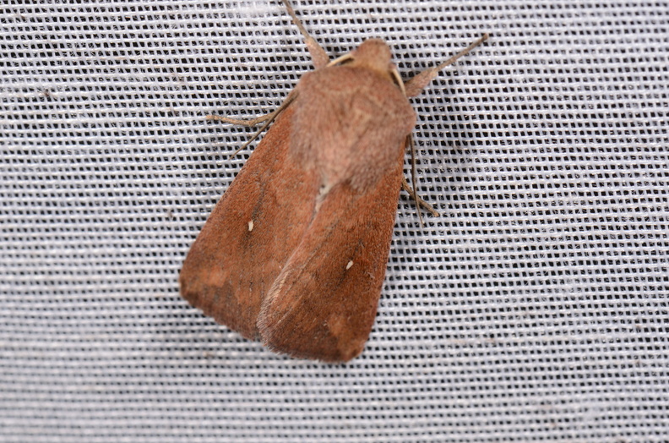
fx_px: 2364
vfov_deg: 10.7
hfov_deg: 16.1
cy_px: 222
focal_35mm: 128
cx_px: 334
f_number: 25
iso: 100
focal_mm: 85
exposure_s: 1/60
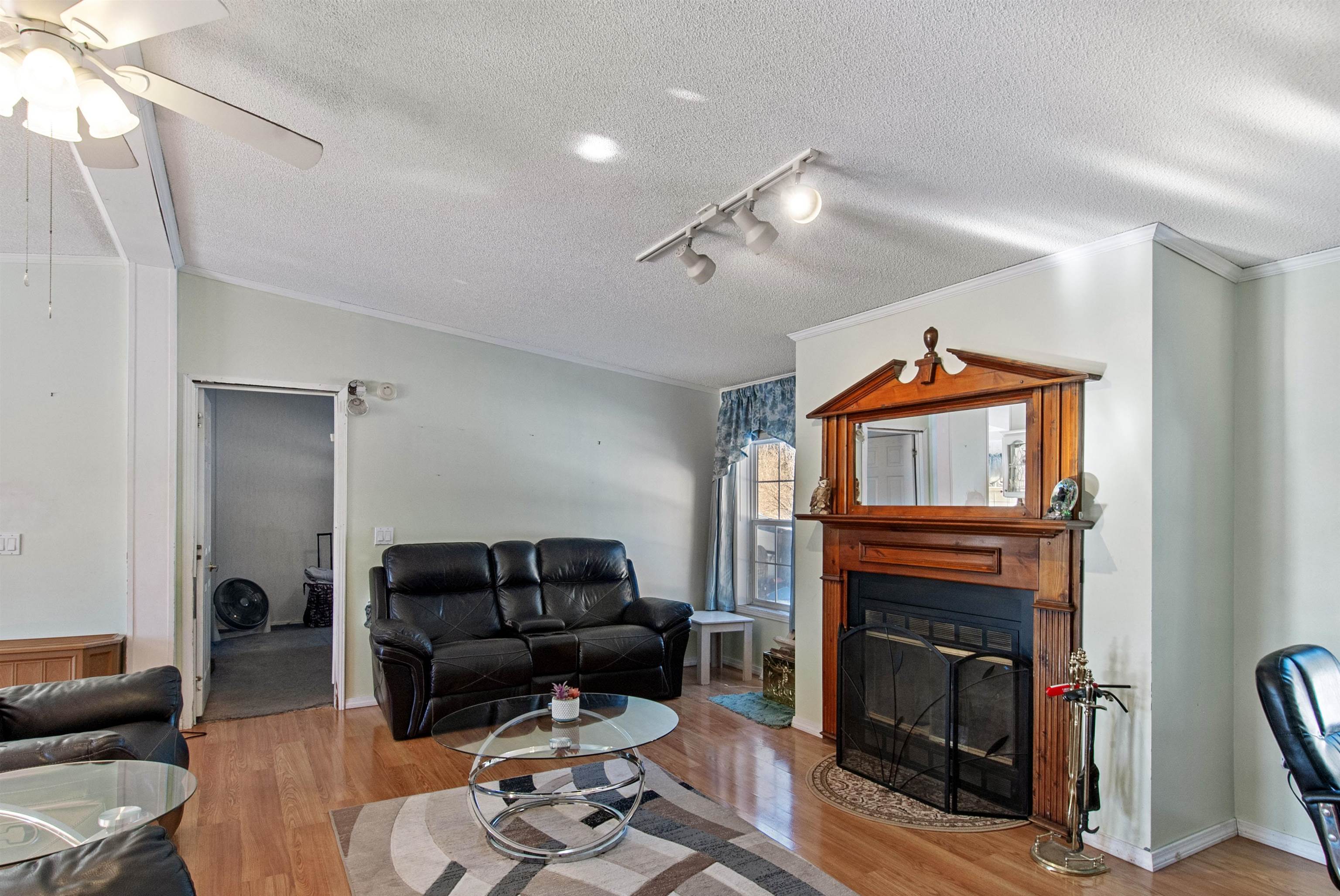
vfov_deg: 67.5
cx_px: 670
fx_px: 671
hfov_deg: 89.9
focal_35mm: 18
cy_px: 448
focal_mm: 12
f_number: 11
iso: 200
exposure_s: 1/3
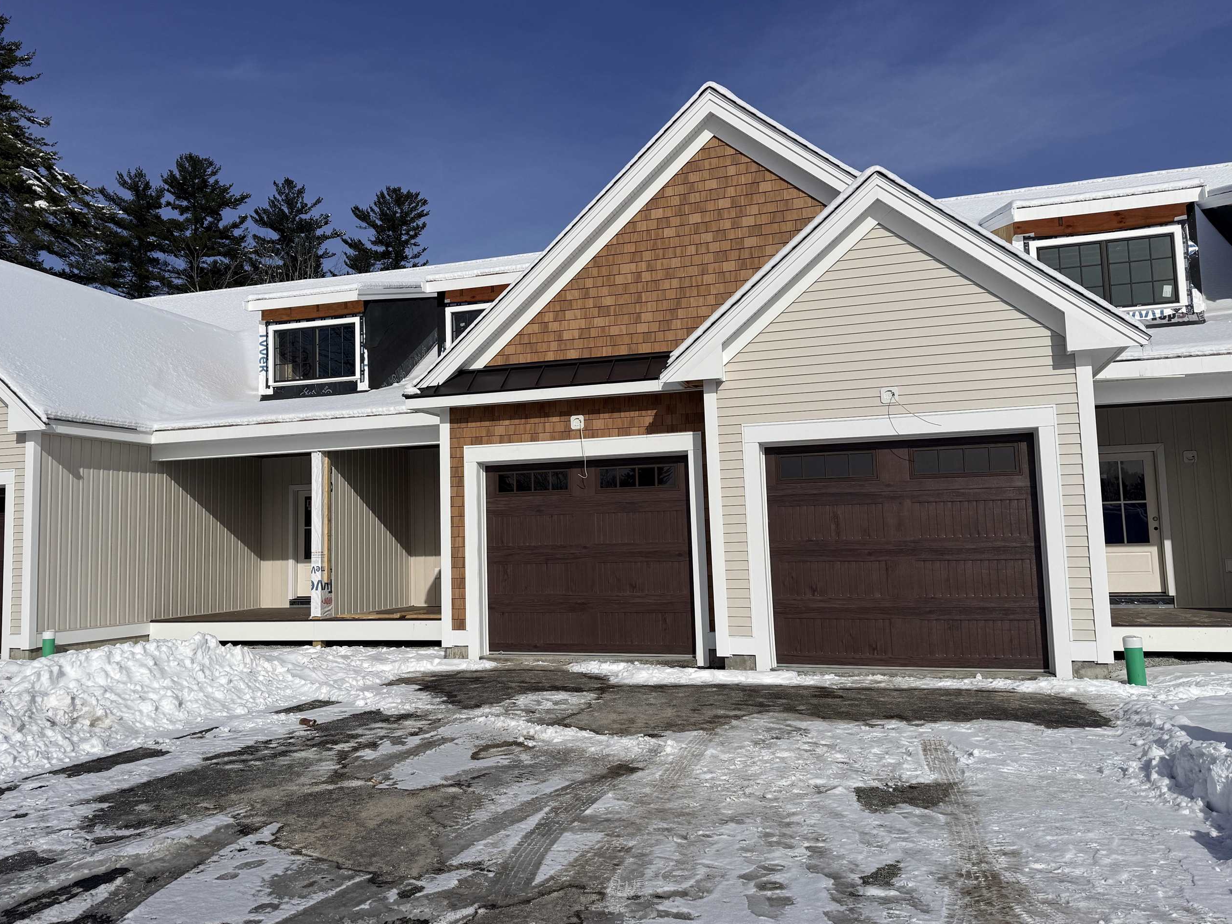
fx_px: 1032
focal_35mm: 29
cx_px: 530
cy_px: 438
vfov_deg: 48.2
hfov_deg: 61.4
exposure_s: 1/14286
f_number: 1.78
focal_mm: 6.76
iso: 64
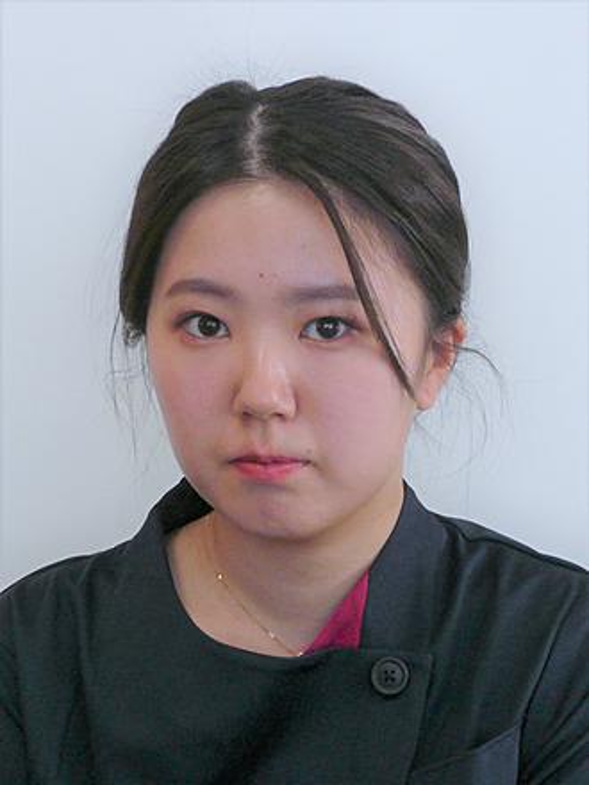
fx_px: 1225
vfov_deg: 35.5
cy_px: 392
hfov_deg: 27.0
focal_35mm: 54
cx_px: 294
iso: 100
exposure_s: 1/30
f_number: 3.8
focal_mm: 8.8
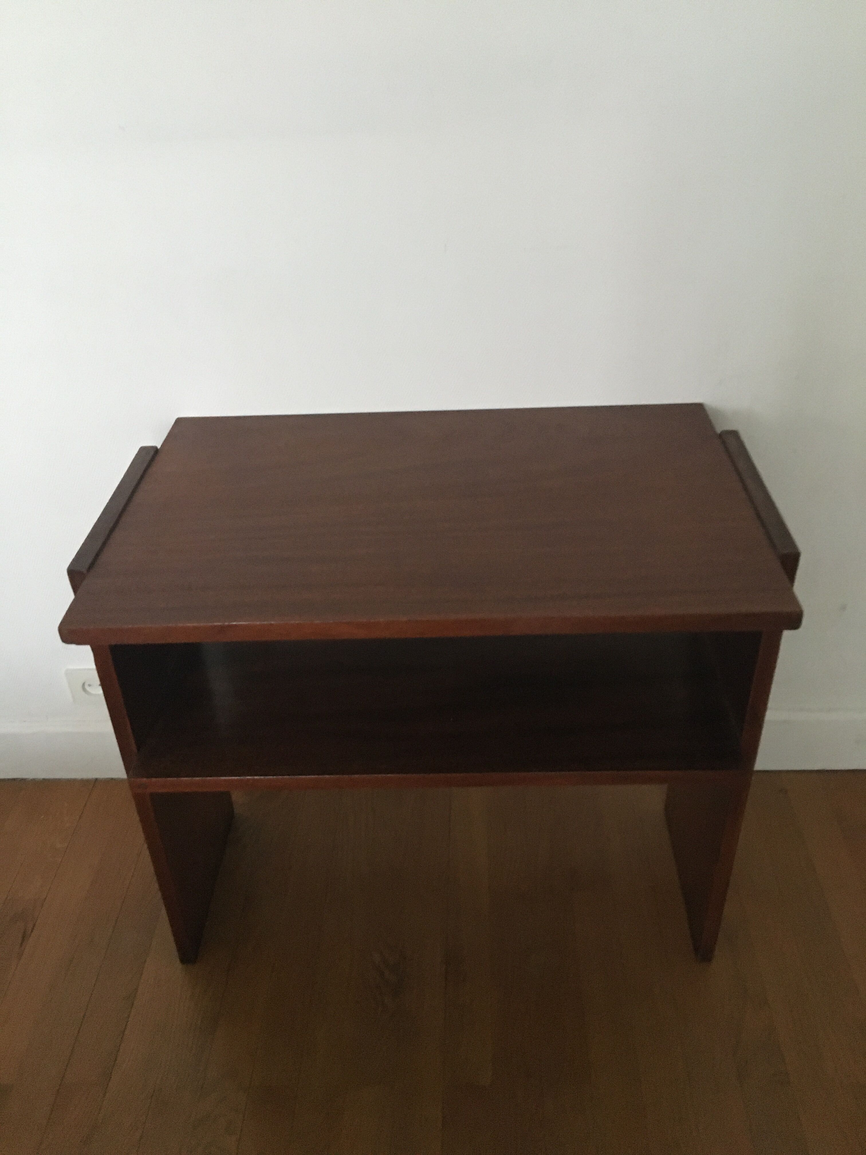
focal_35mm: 29
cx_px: 433
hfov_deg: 48.2
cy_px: 578
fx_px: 967
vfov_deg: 61.7
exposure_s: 1/17
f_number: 2.2
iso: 500
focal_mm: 4.15
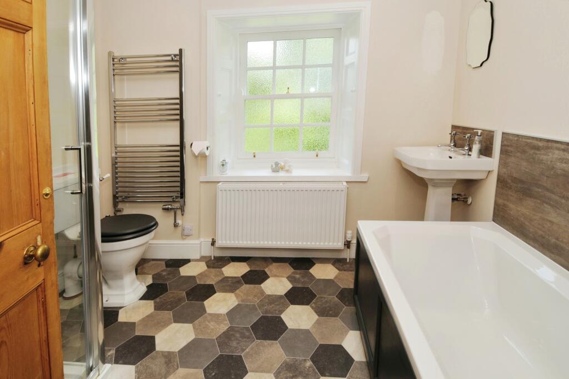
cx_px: 284
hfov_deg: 90.0
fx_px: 284
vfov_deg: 67.3
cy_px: 190
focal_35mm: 18
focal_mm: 12
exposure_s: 1/50
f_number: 7.1
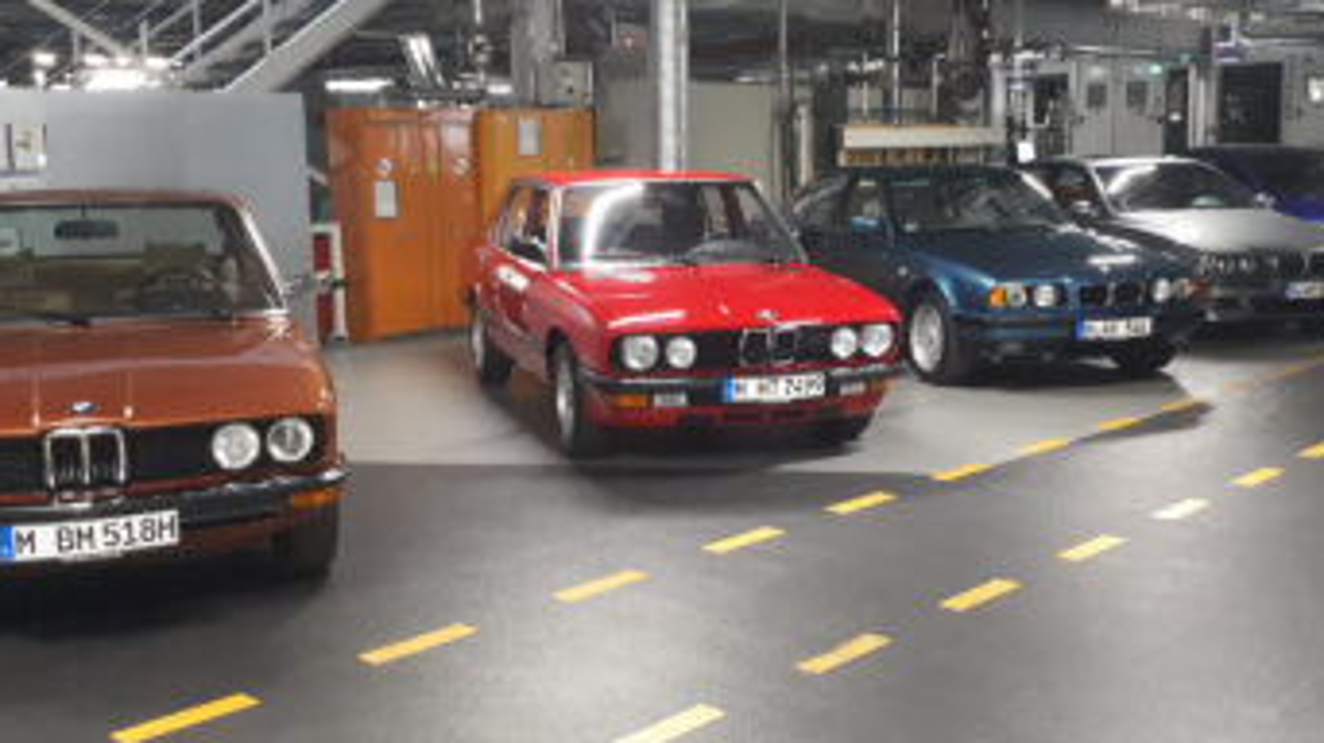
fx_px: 1088
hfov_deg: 62.6
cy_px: 399
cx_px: 681
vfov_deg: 37.7
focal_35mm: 31
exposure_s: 1/17
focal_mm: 3.6
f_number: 1.9
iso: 500
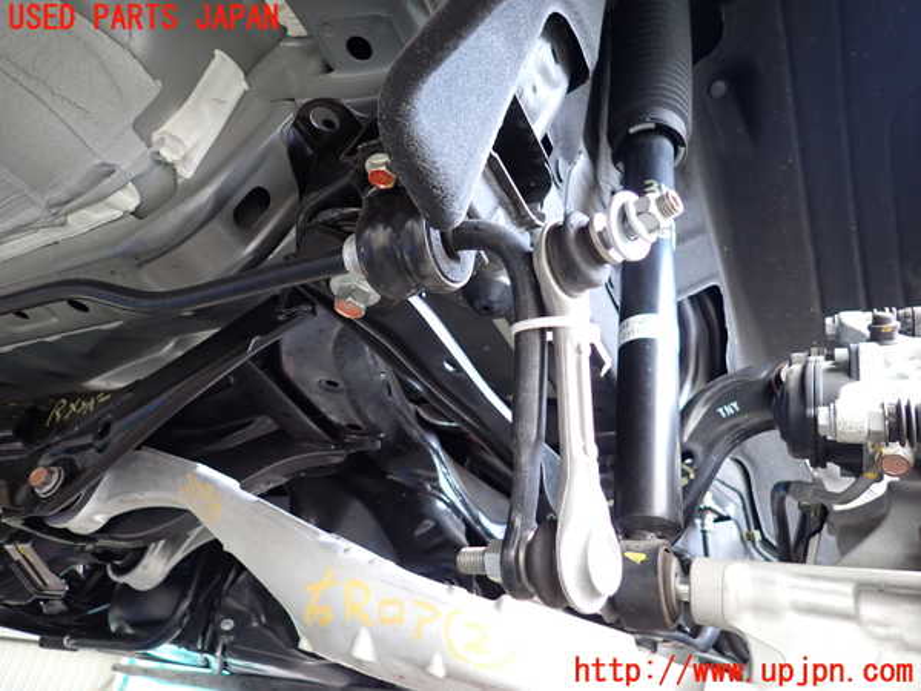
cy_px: 346
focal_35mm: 25
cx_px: 460
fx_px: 665
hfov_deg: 69.4
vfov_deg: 54.9
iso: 250
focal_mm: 4.5
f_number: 2
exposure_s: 1/30
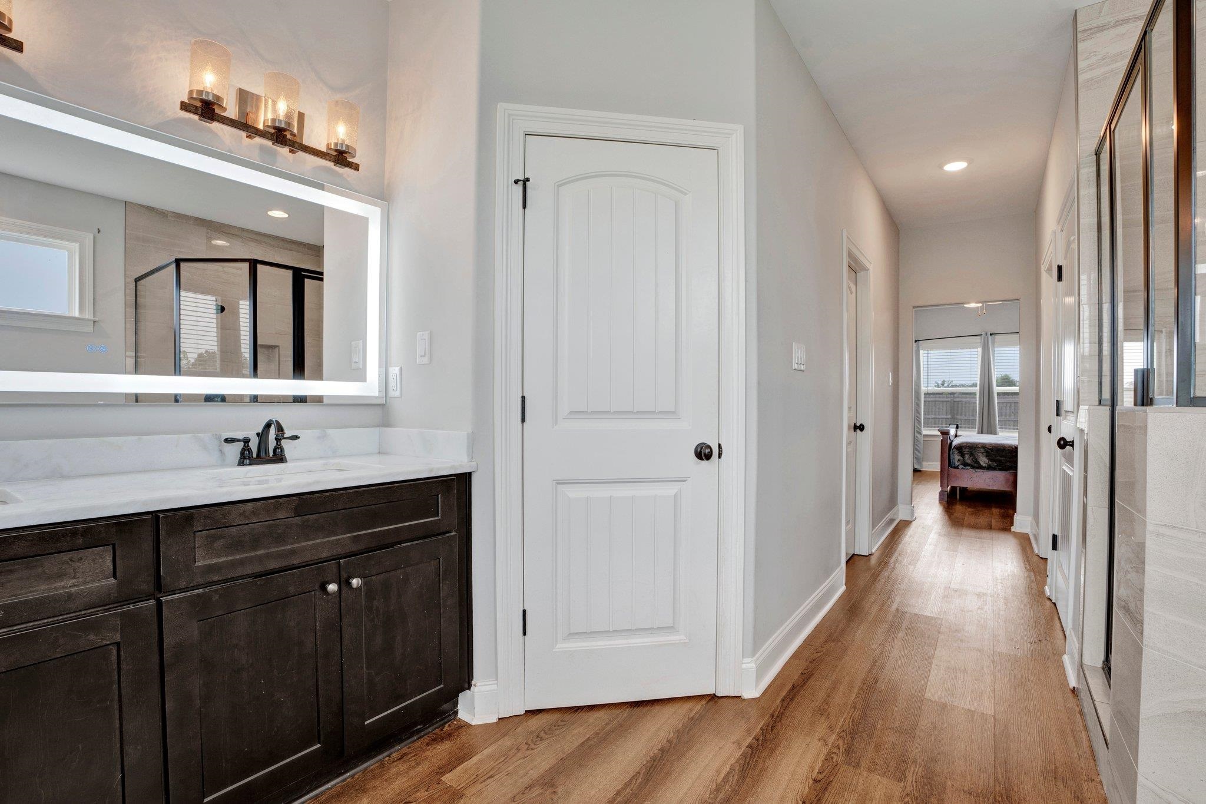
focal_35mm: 16
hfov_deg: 96.7
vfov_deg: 73.7
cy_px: 402
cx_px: 603
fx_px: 536
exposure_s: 1/40
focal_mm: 16
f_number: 8
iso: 400
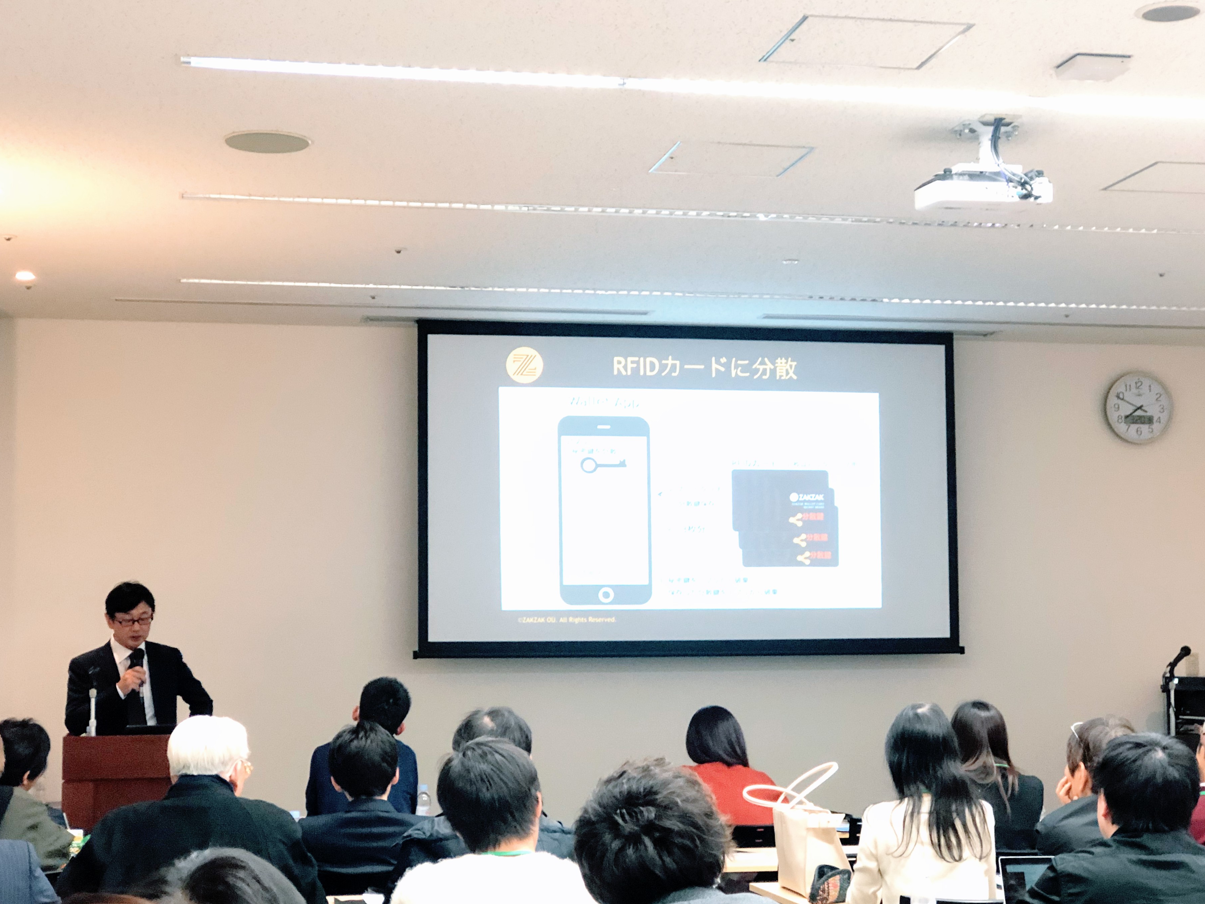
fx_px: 2158
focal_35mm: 62
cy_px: 489
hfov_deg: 31.2
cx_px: 654
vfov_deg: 23.6
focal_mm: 6.6
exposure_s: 1/50
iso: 500
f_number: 2.8
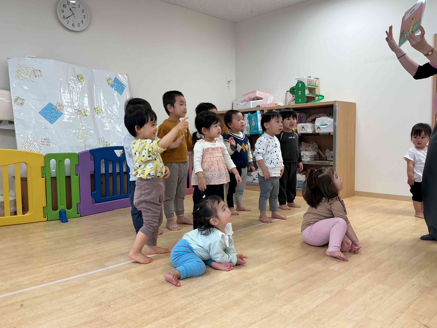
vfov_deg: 48.2
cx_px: 218
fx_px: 366
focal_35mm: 29
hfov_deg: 61.7
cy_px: 164
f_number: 1.8
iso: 32
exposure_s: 1/120
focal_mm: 3
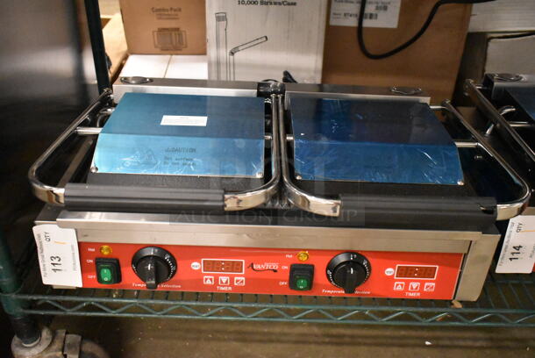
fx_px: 513
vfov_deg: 38.4
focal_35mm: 34
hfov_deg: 55.1
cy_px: 179
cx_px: 268
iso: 10000
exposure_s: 1/125
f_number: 3.8
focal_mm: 23
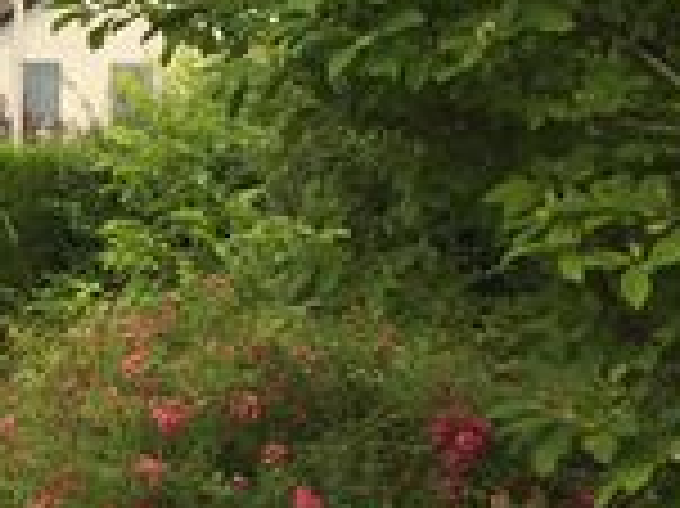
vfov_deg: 12.9
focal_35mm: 115
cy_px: 207
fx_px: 2257
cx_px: -504
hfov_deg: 15.1
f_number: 2.2
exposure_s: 1/306
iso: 32
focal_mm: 4.15
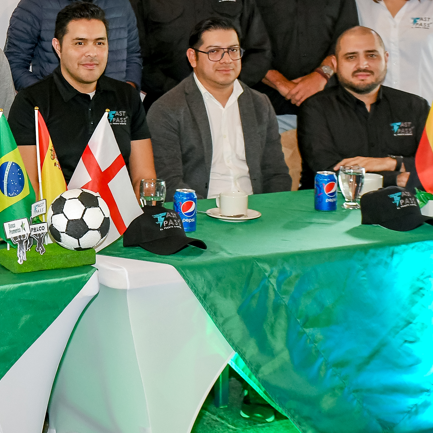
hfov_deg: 19.2
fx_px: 1203
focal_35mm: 85
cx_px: -98
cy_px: 88
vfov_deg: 20.2
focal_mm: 24
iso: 1000
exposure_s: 1/80
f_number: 3.2
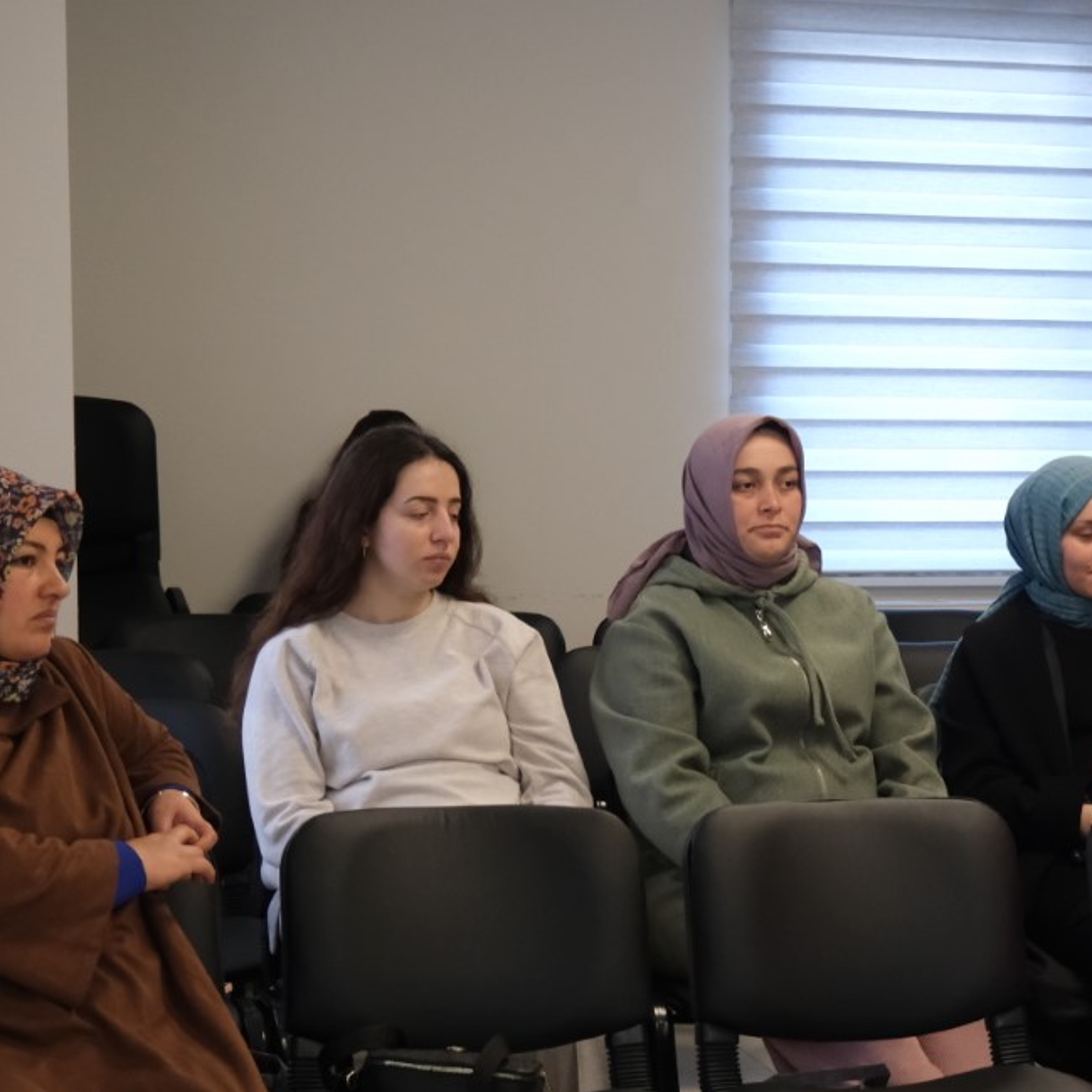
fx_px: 3105
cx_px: 1040
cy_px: 836
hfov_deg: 19.5
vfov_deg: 19.8
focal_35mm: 87
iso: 1600
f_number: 4
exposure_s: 1/125
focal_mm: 27.5
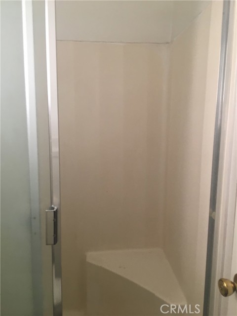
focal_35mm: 29
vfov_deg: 61.7
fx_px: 265
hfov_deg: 48.2
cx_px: 118
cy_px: 158
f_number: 2.2
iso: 64
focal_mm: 4.15
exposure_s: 1/30
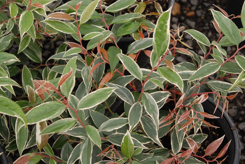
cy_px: 83
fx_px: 518
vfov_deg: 18.0
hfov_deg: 26.6
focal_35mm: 76
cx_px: 123
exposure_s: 1/160
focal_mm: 50
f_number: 6.3
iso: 400
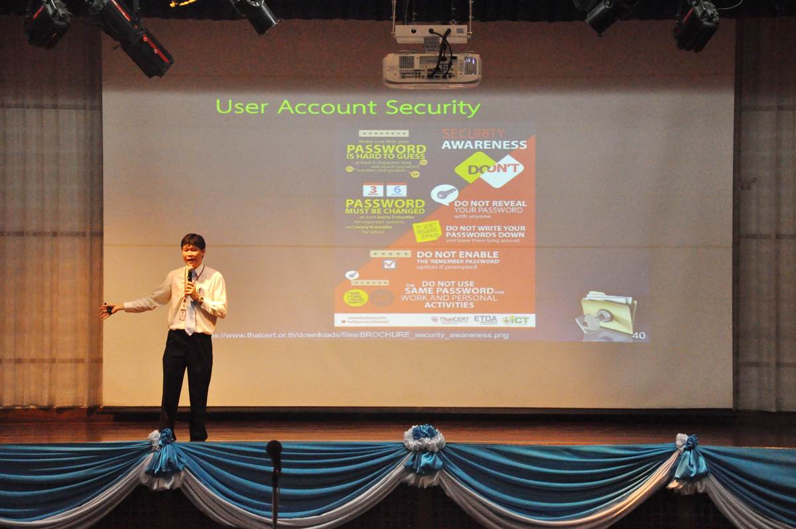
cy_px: 264
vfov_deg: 14.7
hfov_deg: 21.9
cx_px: 398
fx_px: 2054
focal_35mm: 93
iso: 3200
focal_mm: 62
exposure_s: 1/125
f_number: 5.3
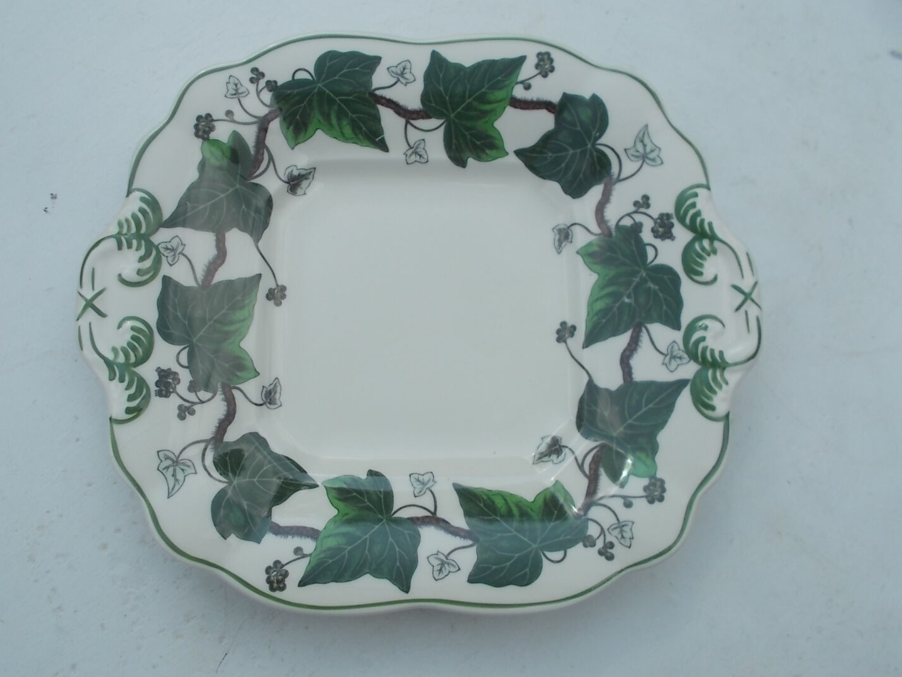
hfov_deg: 61.6
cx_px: 419
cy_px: 344
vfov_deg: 48.2
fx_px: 756
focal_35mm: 29
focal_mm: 4.6
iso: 80
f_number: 8
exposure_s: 1/200
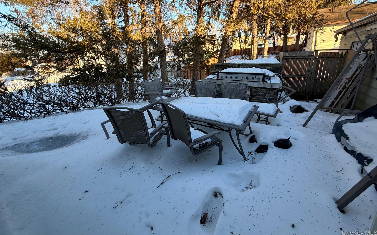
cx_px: 189
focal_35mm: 15
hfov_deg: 101.5
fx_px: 154
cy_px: 95
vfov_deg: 74.0
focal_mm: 2.22
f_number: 2.2
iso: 40
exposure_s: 1/171
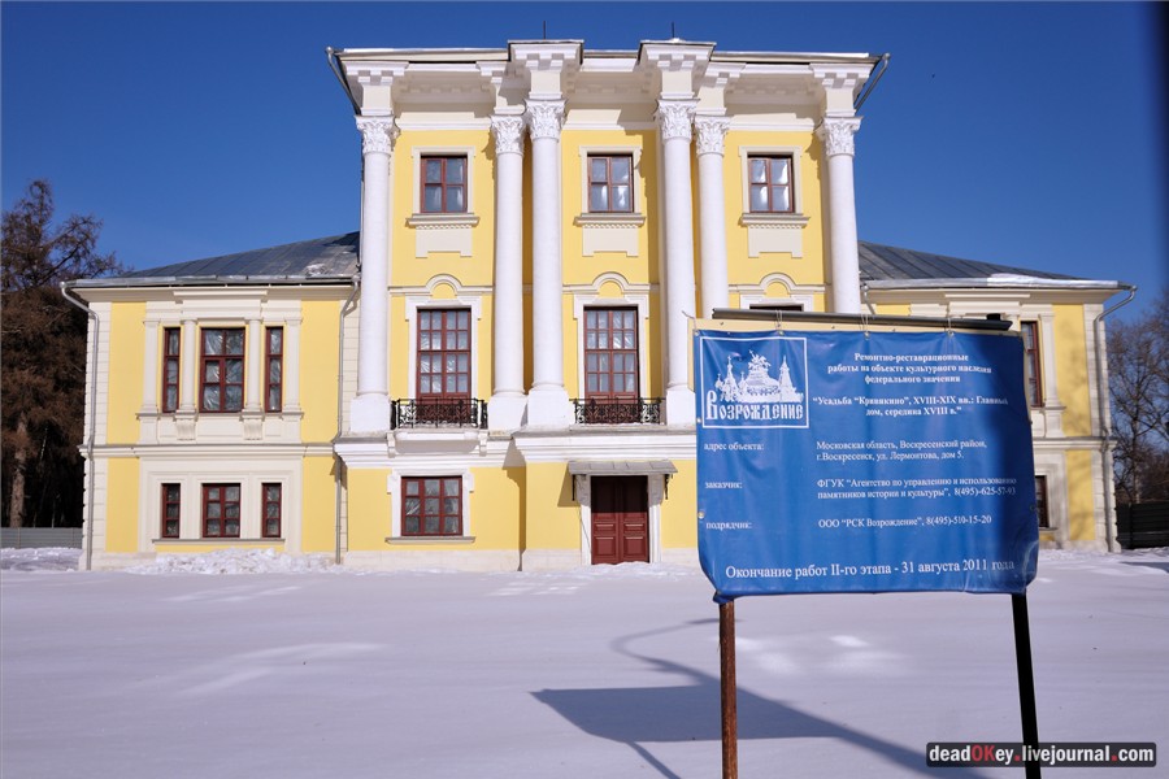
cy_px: 390
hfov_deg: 53.1
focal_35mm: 36
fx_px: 1169
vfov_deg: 36.9
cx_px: 584
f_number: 5.6
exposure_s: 1/1600
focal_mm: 24
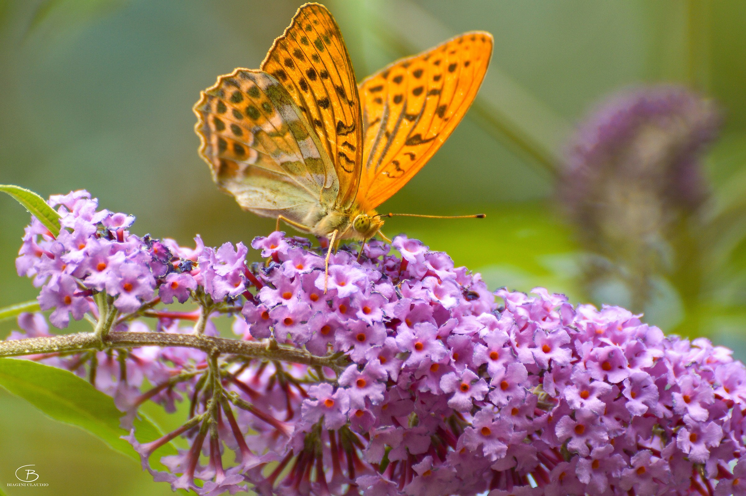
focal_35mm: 450
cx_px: 373
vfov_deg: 3.0
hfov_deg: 4.6
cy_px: 248
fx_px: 9317
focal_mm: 300
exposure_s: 1/250
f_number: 5.6
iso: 100
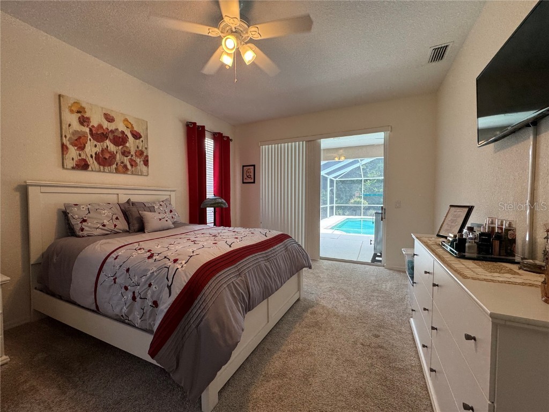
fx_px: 222
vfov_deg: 85.7
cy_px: 206
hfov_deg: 102.1
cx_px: 274
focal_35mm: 14
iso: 125
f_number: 2.2
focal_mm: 2.22
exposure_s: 1/120
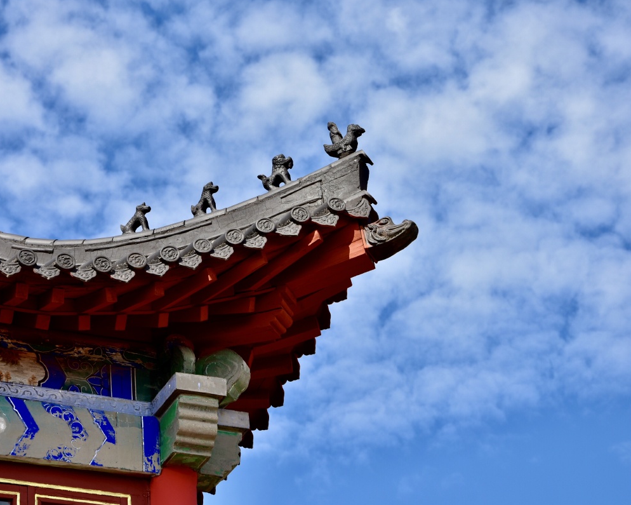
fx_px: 2222
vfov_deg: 13.0
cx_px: 291
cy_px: 252
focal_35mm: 119
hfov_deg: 16.2
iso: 100
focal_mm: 70
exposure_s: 1/200
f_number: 8
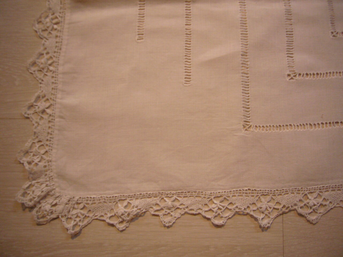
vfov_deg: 49.7
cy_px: 128
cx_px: 172
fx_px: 277
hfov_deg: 63.4
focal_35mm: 28
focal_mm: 4.6
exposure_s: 1/13
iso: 200
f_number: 2.8
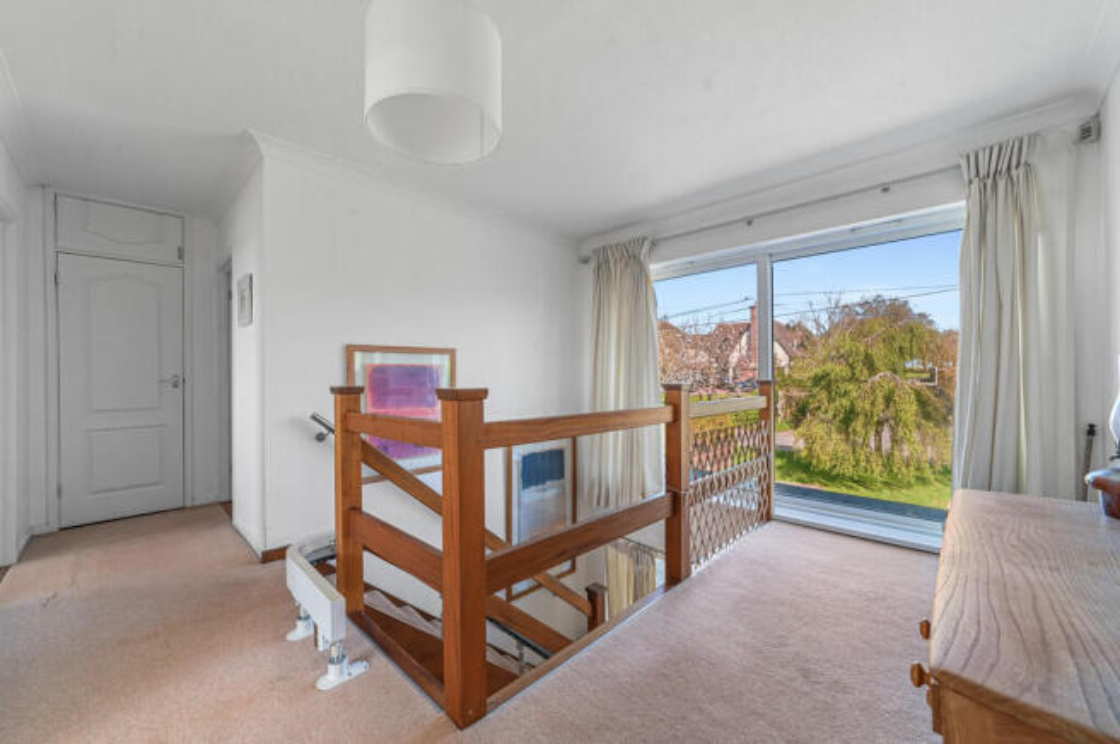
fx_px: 435
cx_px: 560
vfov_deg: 81.1
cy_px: 372
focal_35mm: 14
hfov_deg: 104.3
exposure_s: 1/20
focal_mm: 14
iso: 400
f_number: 8
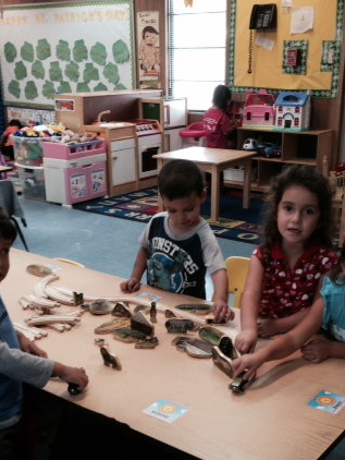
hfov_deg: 29.1
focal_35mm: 50
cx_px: 173
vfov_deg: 37.9
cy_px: 288
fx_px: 664
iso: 64
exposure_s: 1/20
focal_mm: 4.12
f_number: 2.4
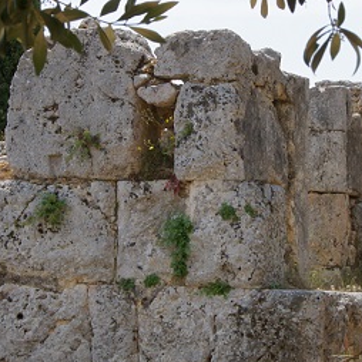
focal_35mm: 141
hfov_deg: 12.3
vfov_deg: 12.4
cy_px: 190
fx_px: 1672
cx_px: 251
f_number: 13
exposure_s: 1/250
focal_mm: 35
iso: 200
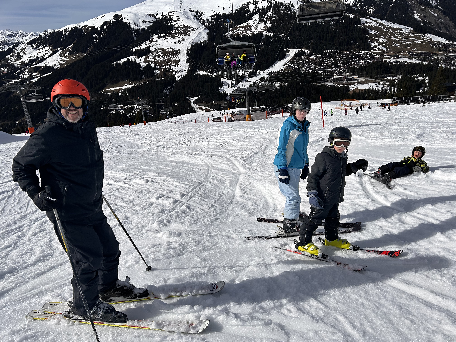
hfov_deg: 67.3
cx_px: 228
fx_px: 343
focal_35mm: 26
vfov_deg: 53.1
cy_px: 171
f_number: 1.5
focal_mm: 5.7
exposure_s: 1/11364
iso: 50
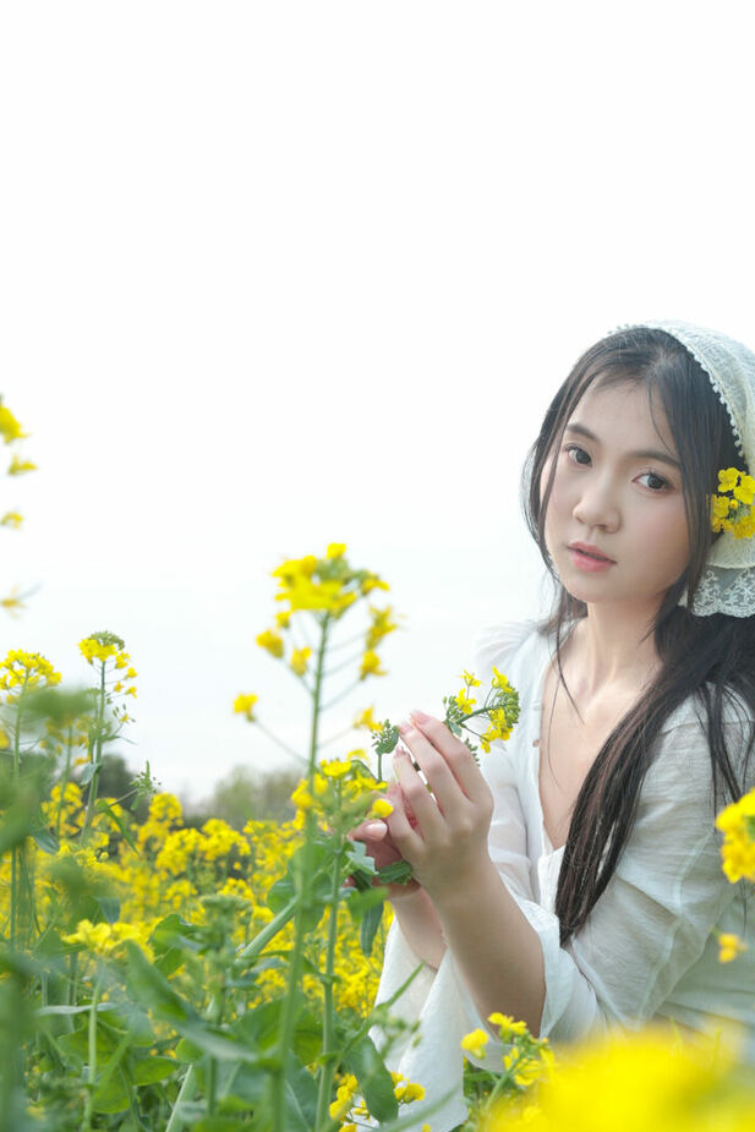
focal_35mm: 63
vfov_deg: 31.9
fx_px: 1981
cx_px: 603
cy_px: 625
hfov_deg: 21.3
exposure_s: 1/125
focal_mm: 38
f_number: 5.6
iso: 100
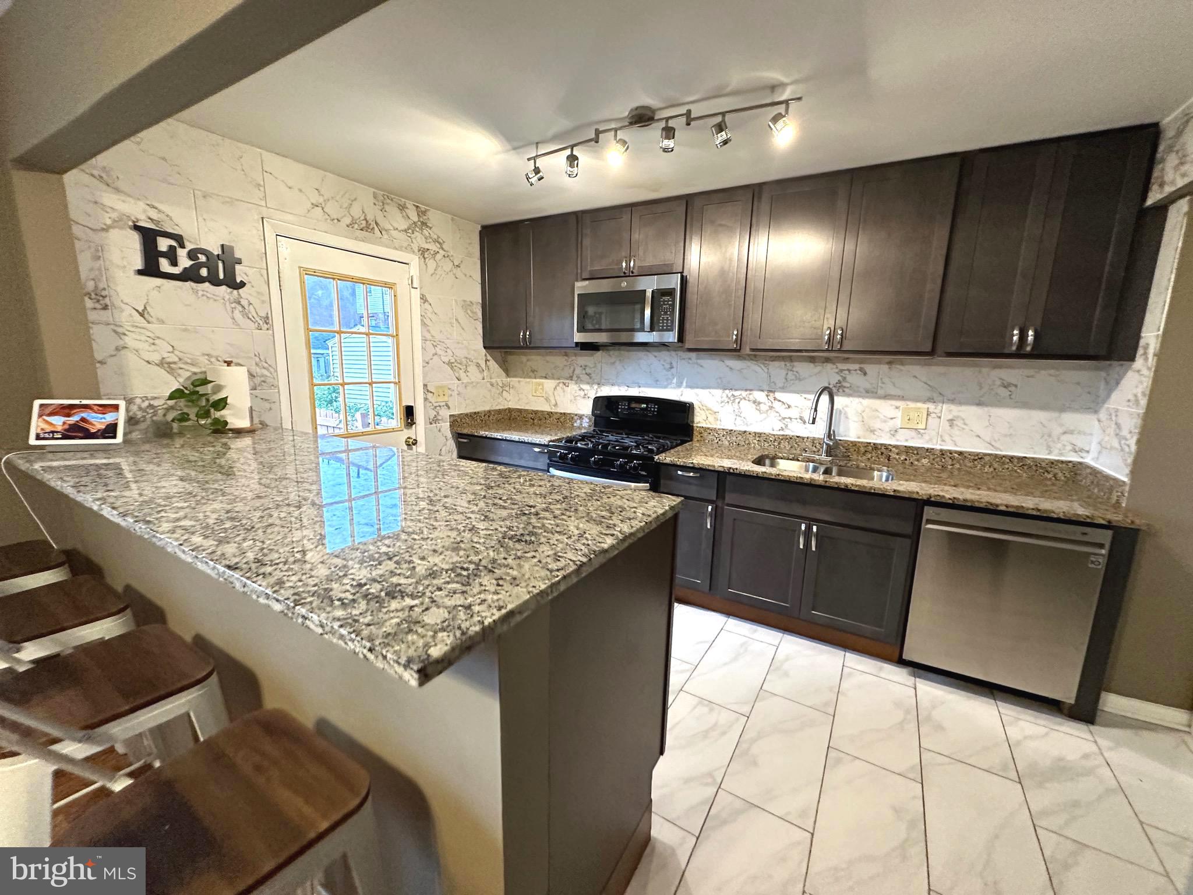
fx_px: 482
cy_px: 448
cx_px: 596
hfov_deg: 102.1
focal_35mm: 14
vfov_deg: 85.7
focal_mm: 2.22
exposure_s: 1/60
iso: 400
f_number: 2.2
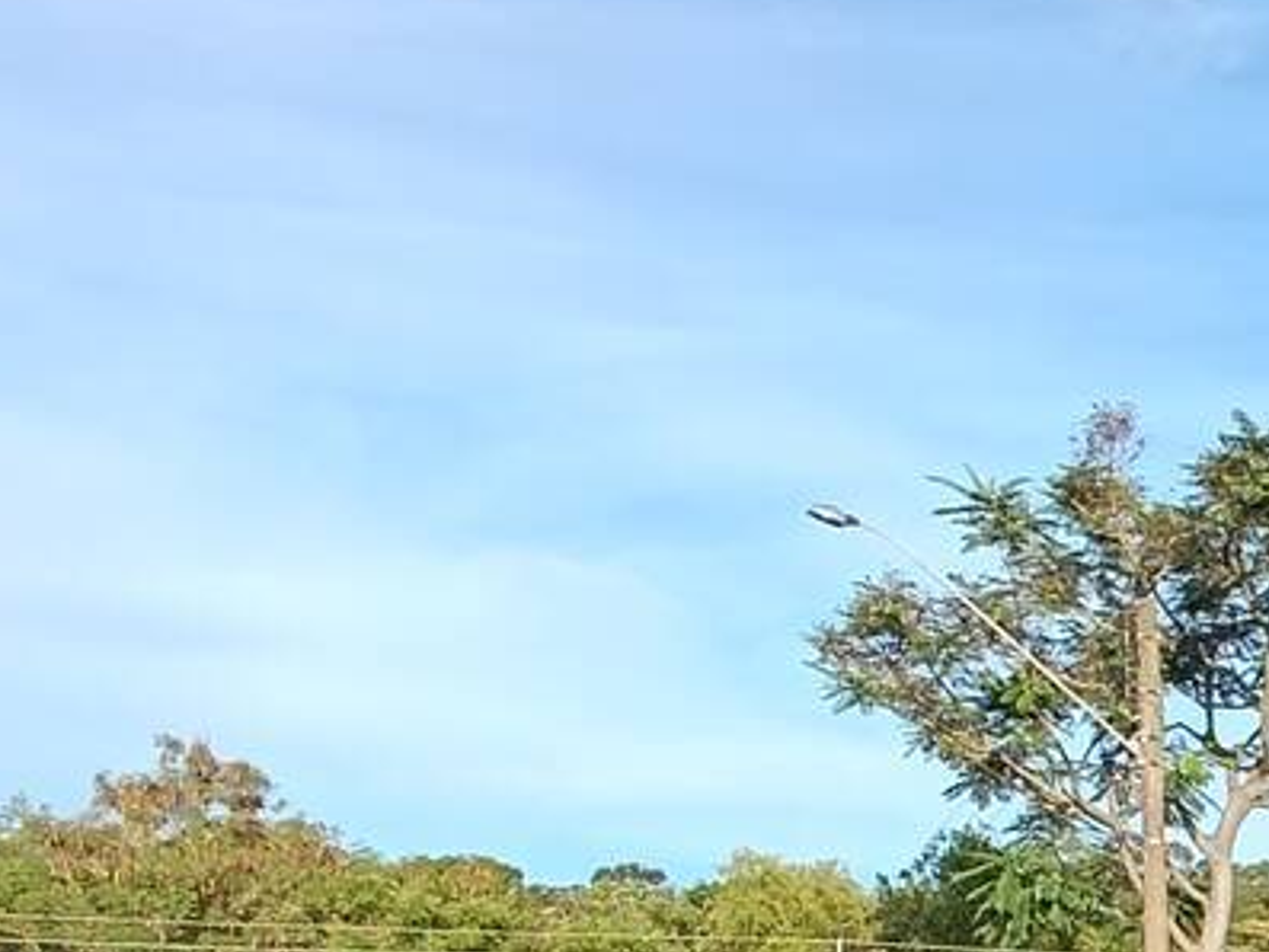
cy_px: 1166
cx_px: 1707
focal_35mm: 58
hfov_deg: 27.1
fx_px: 2127
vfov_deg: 23.0
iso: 50
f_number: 2.2
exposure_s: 1/462
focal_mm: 1.65
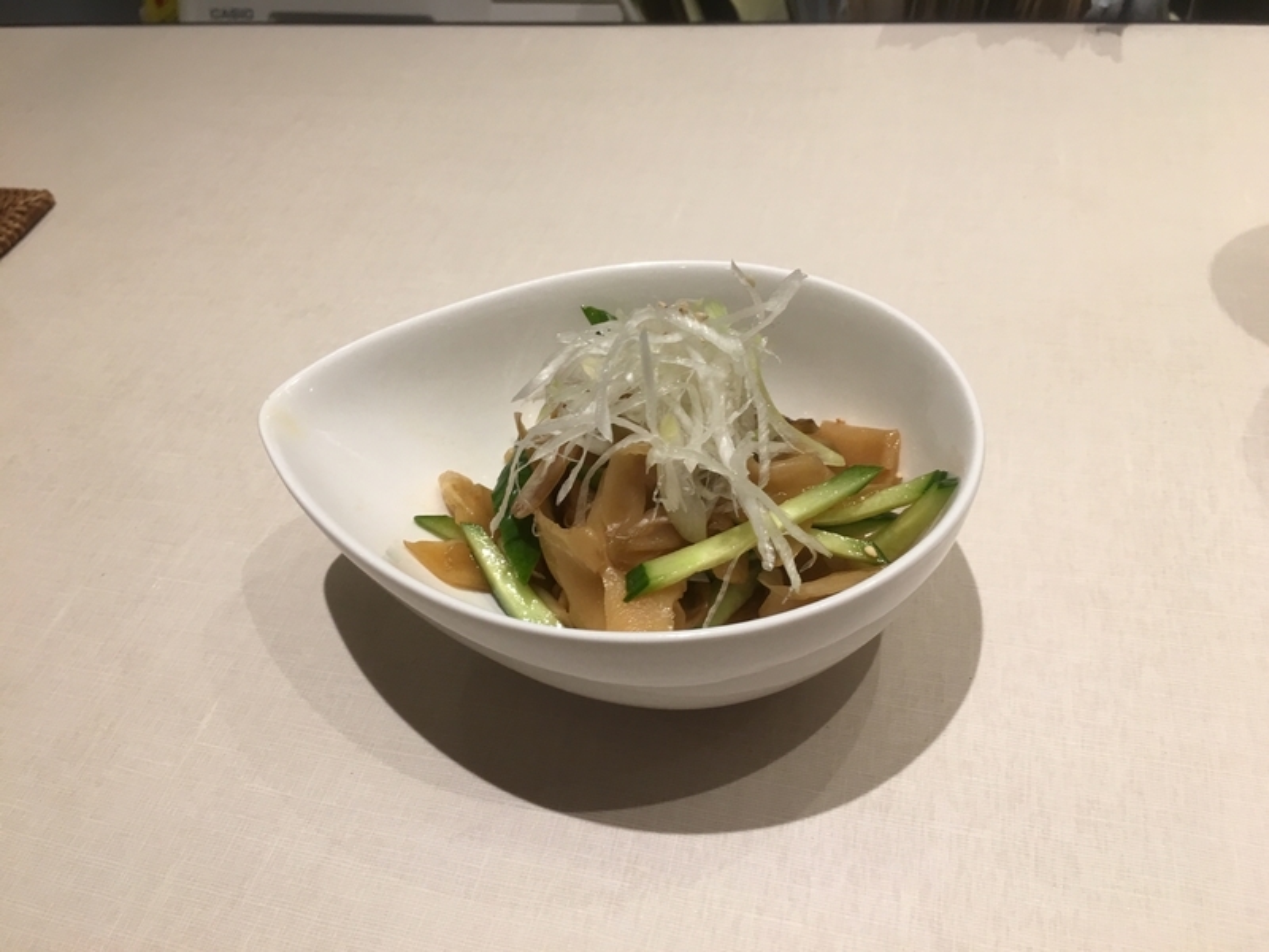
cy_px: 476
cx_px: 634
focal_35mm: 29
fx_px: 1063
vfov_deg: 48.2
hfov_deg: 61.7
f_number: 2.2
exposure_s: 1/15
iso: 25
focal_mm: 4.15
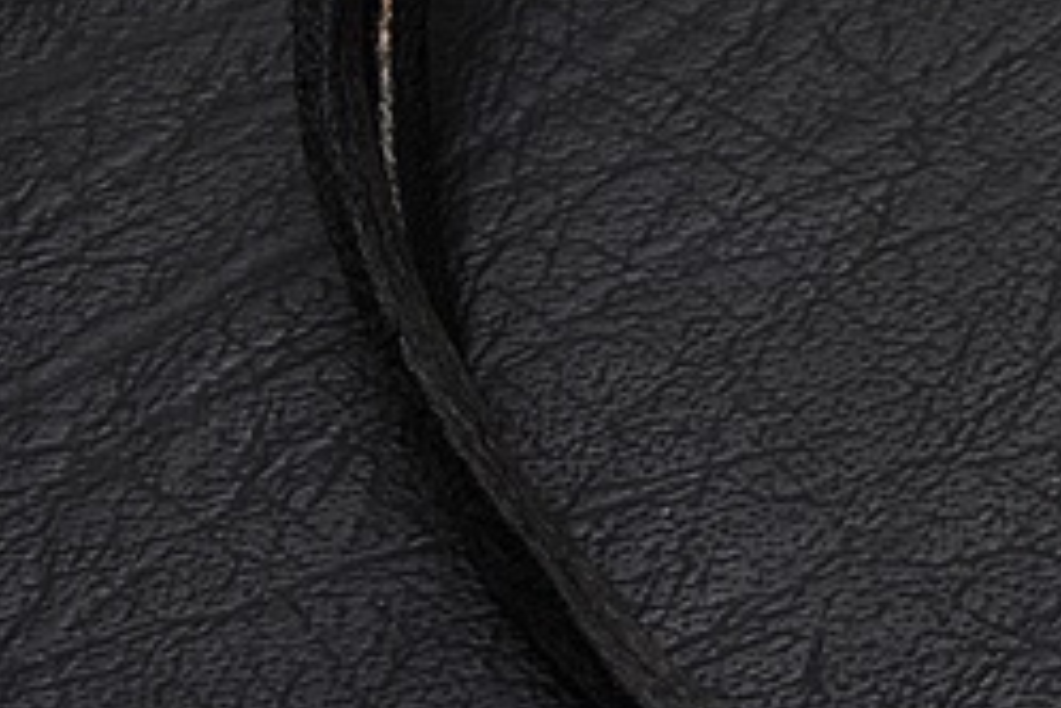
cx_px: 2105
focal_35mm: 210
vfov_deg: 6.5
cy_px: 177
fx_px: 6189
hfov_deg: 9.2
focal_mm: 34
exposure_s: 1/125
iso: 200
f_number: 8
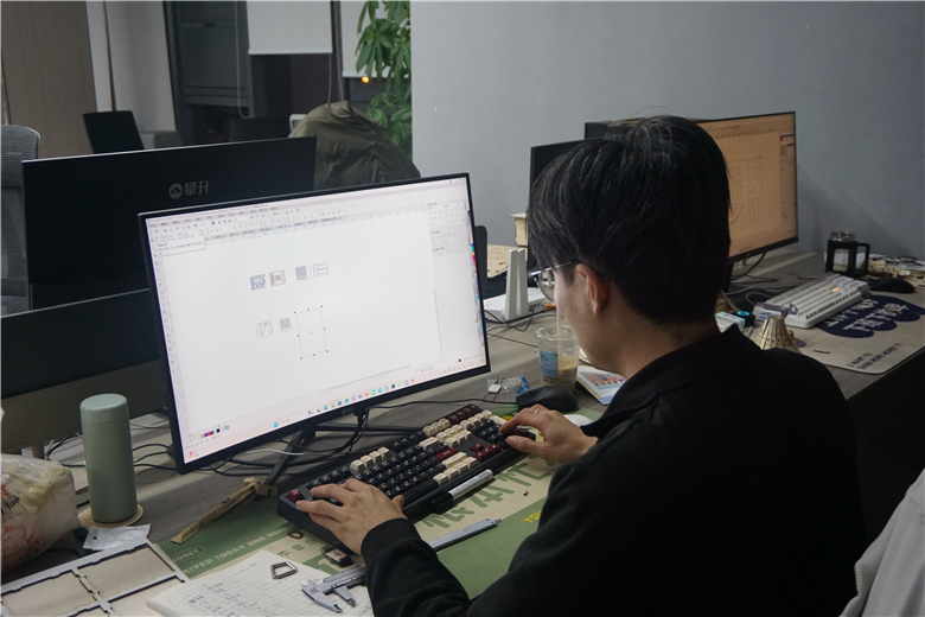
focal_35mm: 34
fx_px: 886
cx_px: 462
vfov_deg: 38.4
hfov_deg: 55.1
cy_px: 308
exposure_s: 1/160
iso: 1600
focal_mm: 23
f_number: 4.5
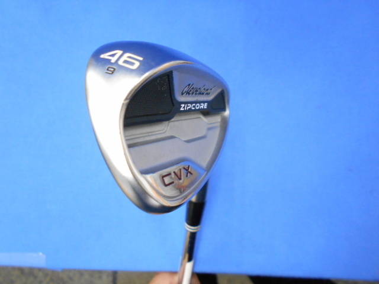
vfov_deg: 53.1
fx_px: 285
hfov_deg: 67.3
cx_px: 190
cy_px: 142
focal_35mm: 26
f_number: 3.2
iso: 400
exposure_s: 1/30
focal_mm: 4.6
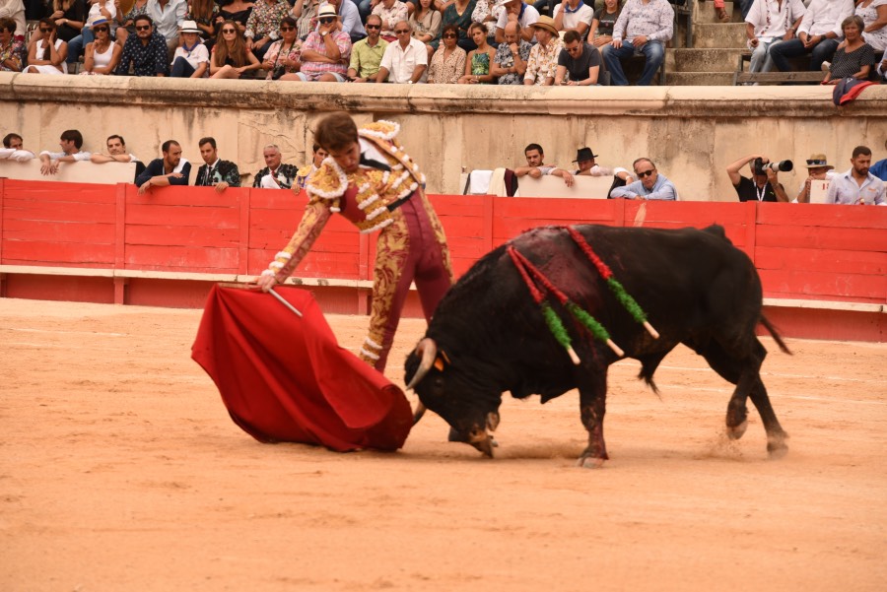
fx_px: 4190
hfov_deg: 12.1
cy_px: 296
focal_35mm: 170
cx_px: 444
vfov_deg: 8.1
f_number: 6.3
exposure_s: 1/640
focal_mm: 170
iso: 400
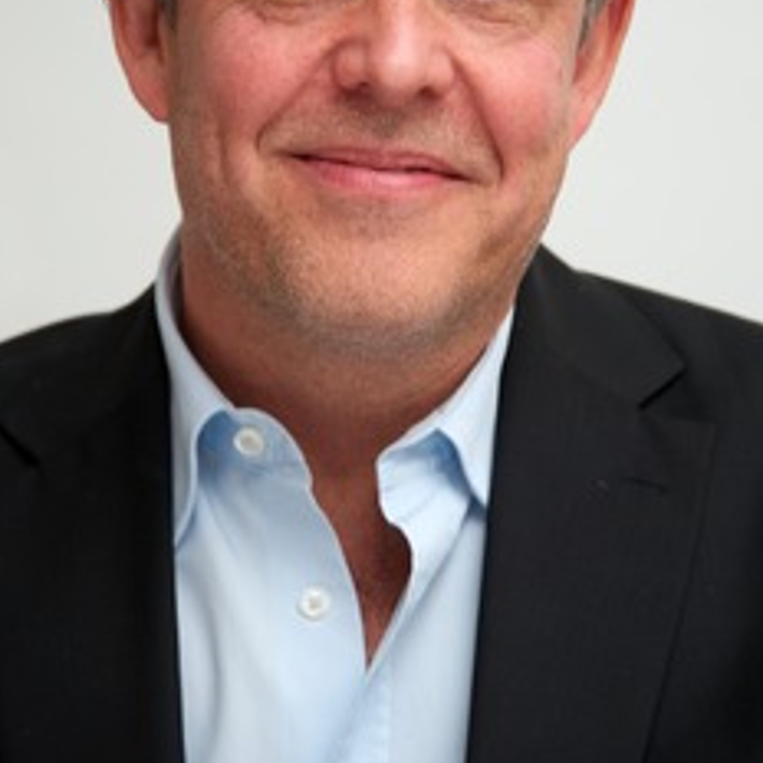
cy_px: 187
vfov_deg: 6.3
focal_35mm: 278
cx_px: 414
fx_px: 6933
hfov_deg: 6.3
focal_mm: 190
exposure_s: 1/60
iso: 400
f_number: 5.6
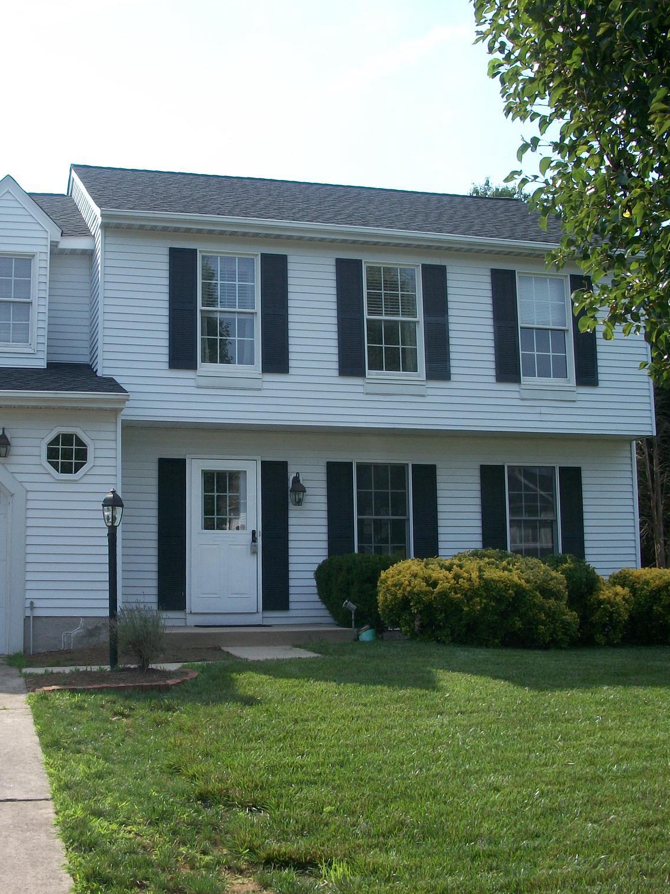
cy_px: 447
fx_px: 1213
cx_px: 227
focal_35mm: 47
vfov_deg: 40.4
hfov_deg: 30.7
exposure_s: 1/250
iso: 80
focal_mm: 6.3
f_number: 5.6
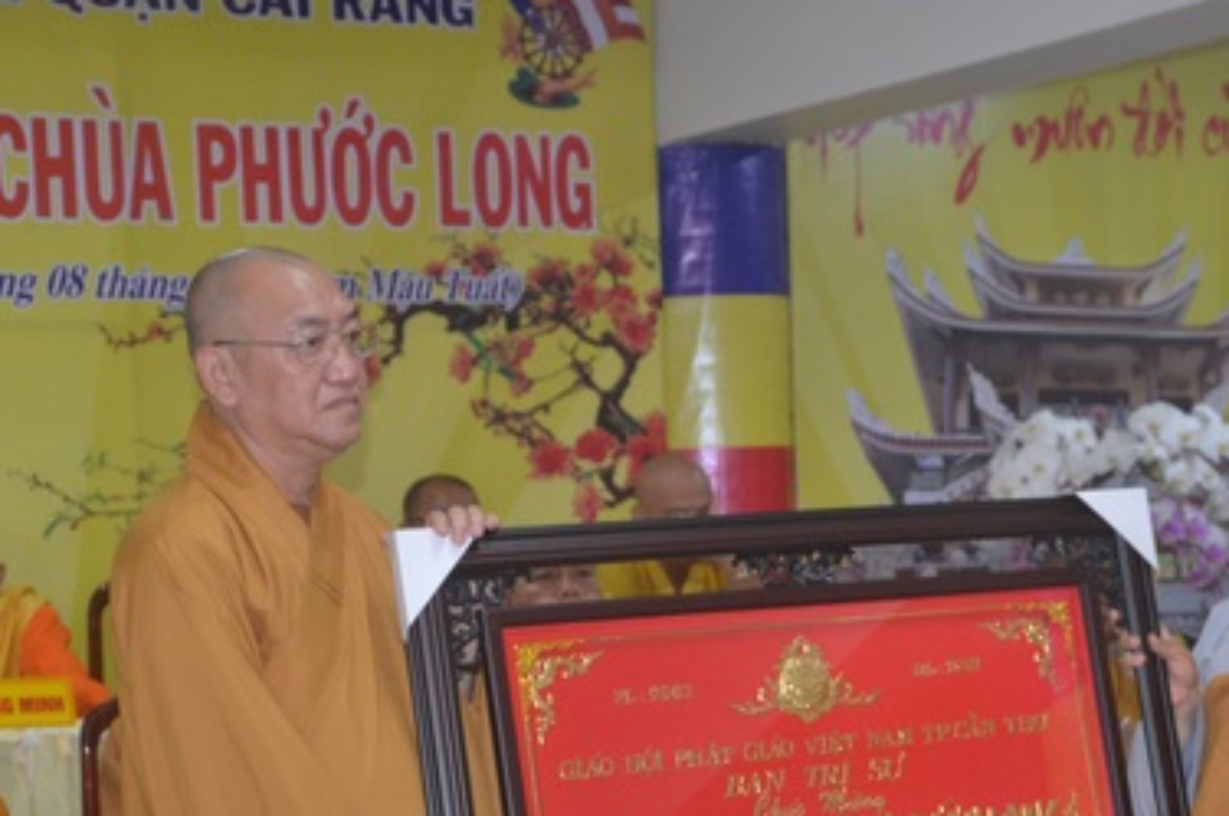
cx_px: 796
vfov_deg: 13.1
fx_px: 3546
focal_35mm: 104
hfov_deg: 19.6
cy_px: 608
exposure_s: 1/60
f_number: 4.8
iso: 800
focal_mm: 40
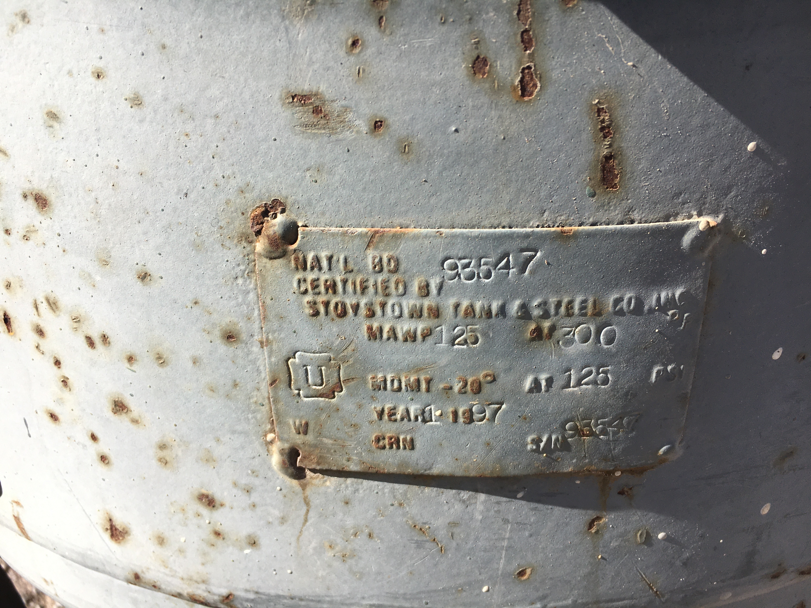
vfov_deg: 48.2
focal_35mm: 29
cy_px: 304
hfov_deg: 61.7
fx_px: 679
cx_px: 406
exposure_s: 1/916
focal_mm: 4.15
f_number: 2.2
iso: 25
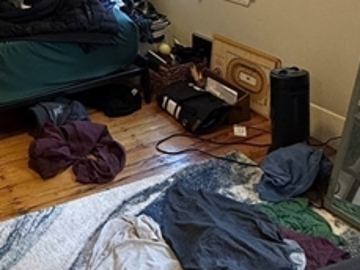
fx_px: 489
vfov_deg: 28.0
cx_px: -16
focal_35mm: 47
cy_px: -31
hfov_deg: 35.7
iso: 640
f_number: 2.2
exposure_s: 1/60
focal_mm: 2.22
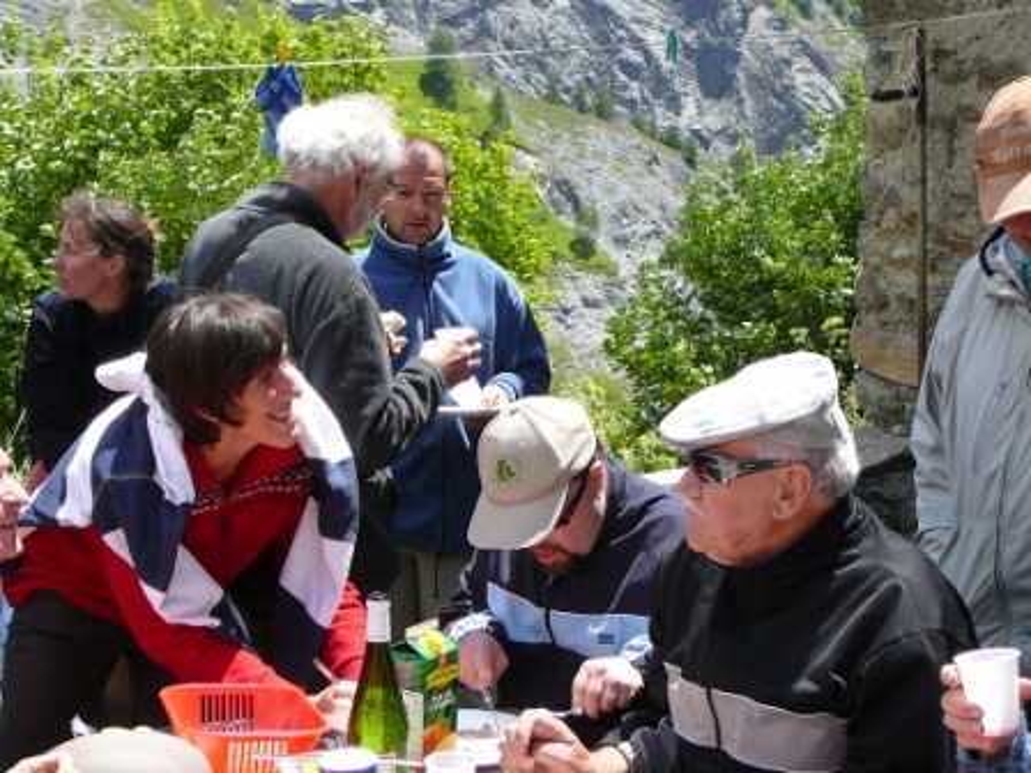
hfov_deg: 31.7
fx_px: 1817
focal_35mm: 61
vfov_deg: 24.0
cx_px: 516
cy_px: 386
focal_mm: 7.3
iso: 80
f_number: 3.4
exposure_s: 1/400
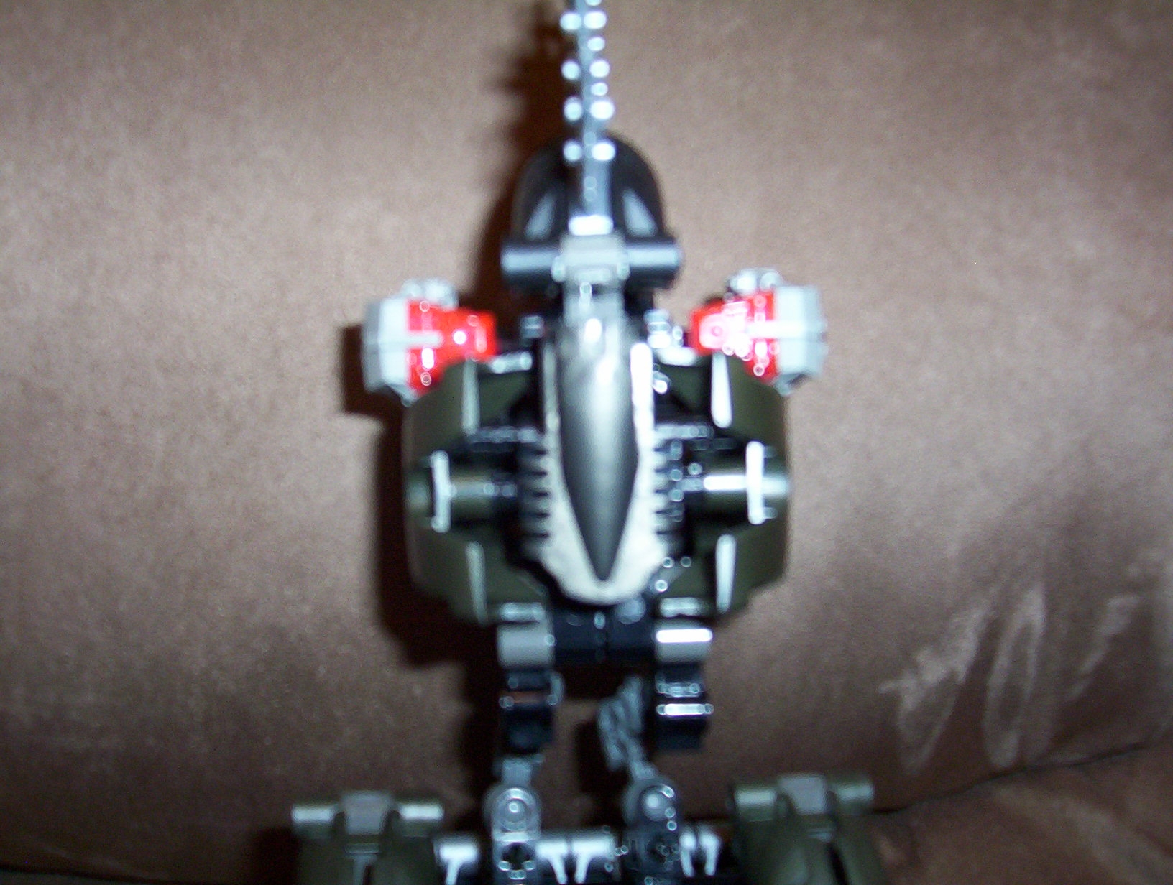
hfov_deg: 43.8
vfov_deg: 33.7
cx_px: 586
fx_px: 1461
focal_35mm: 43
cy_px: 442
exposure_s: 1/60
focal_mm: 5.77
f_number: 2.73
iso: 140
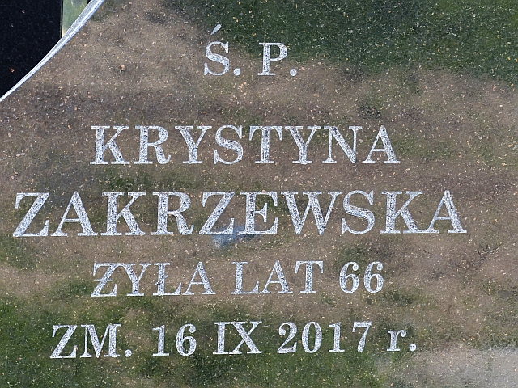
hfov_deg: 8.7
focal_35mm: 228
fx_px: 3412
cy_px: 194
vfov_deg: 6.5
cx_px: 259
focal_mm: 41.1
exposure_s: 1/125
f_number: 4
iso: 100
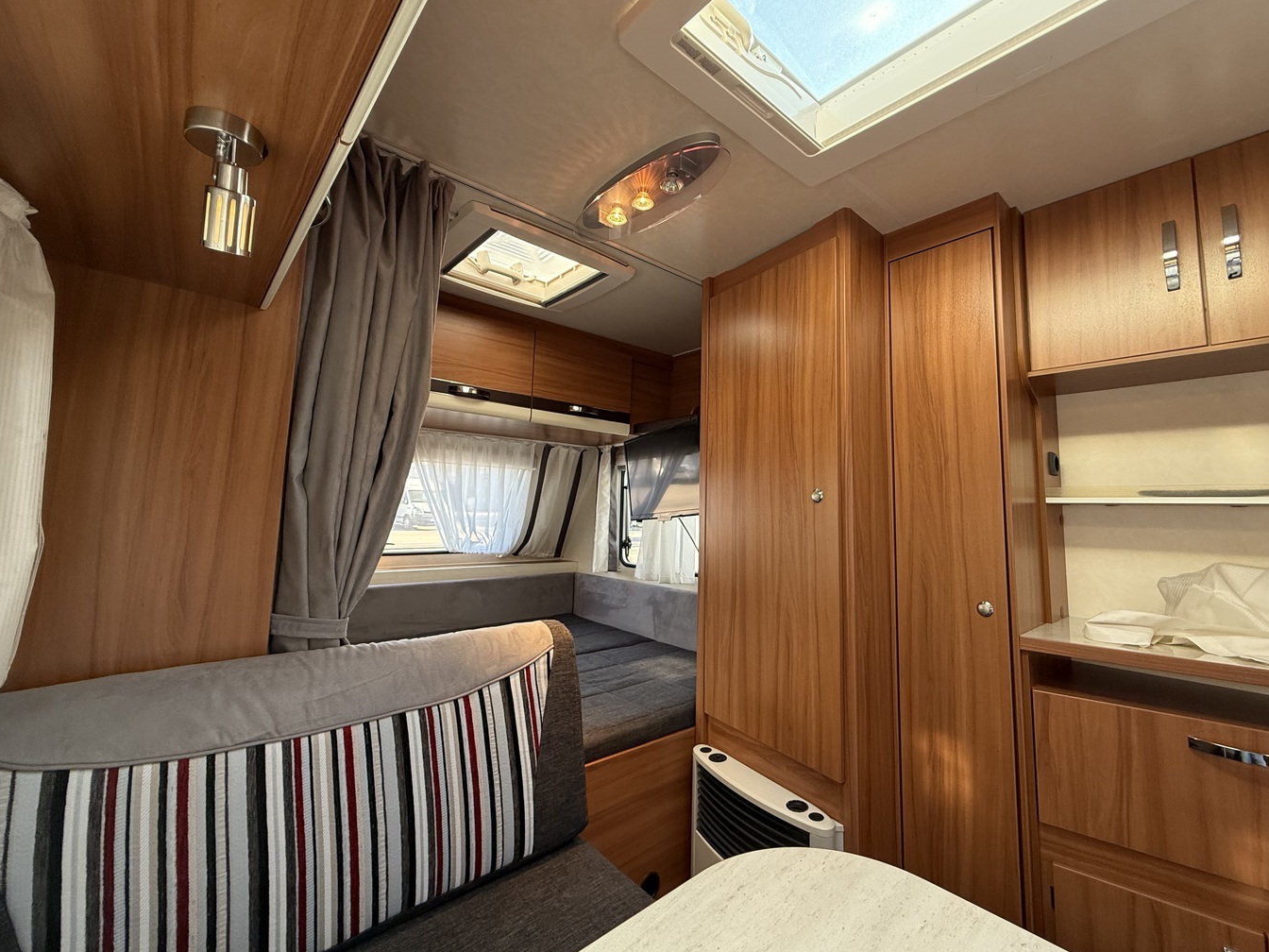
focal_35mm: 15
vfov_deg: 81.7
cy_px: 456
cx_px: 669
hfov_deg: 98.1
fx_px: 550
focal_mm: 2.22
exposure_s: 1/99
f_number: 2.2
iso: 160
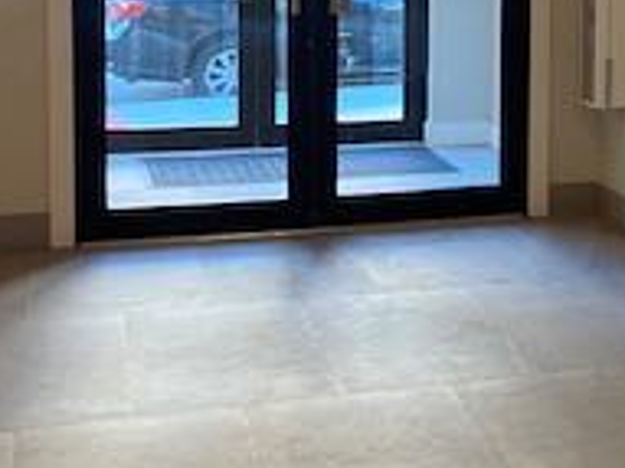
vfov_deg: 16.7
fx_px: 1570
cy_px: 33
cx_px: 825
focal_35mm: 87
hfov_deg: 20.5
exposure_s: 1/60
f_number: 1.8
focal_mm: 4.25
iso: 100
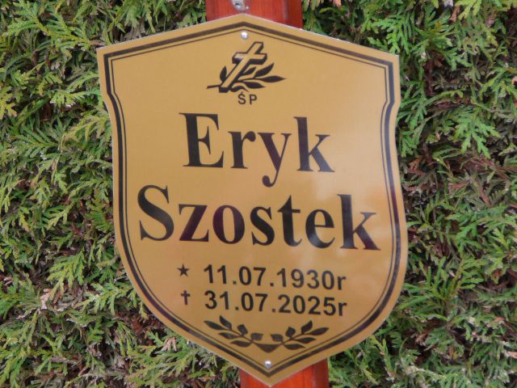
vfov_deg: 9.2
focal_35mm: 161
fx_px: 2405
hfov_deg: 12.3
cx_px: 258
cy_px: 194
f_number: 4
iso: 100
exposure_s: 1/50
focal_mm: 23.9
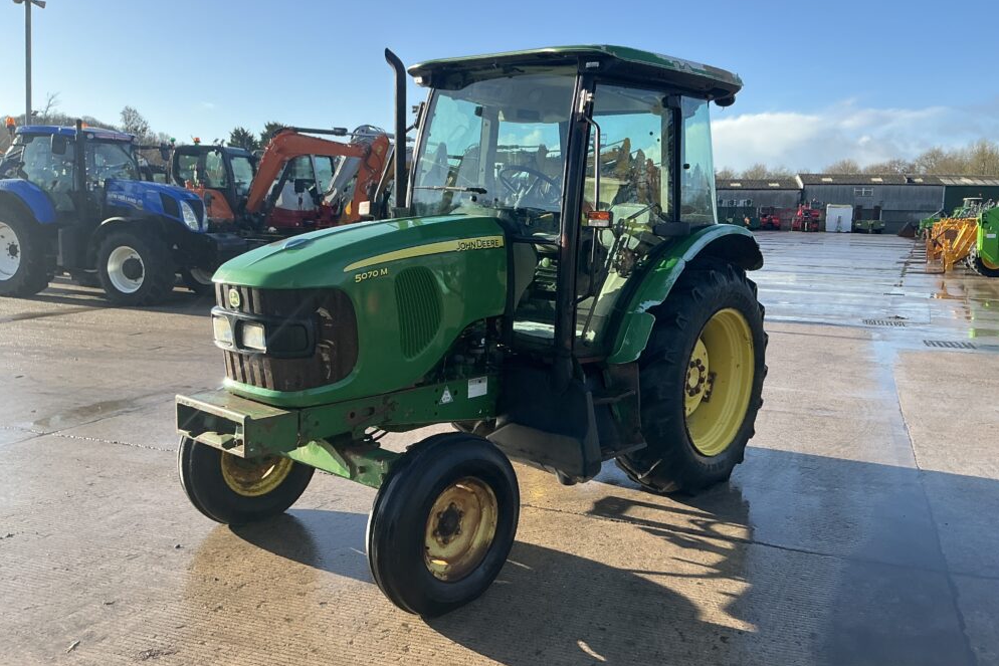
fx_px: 833
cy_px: 330
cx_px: 513
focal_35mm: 30
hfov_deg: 61.9
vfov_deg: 43.6
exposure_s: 1/912
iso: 25
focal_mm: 3
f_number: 1.8
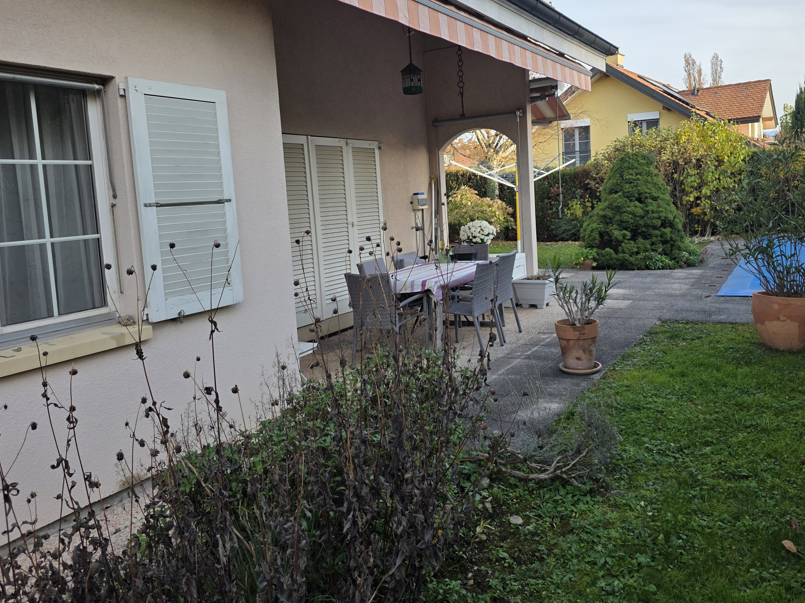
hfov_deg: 63.3
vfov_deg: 49.5
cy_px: 245
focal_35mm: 28
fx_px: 651
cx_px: 449
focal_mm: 6.3
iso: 80
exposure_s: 1/1472
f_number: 1.7
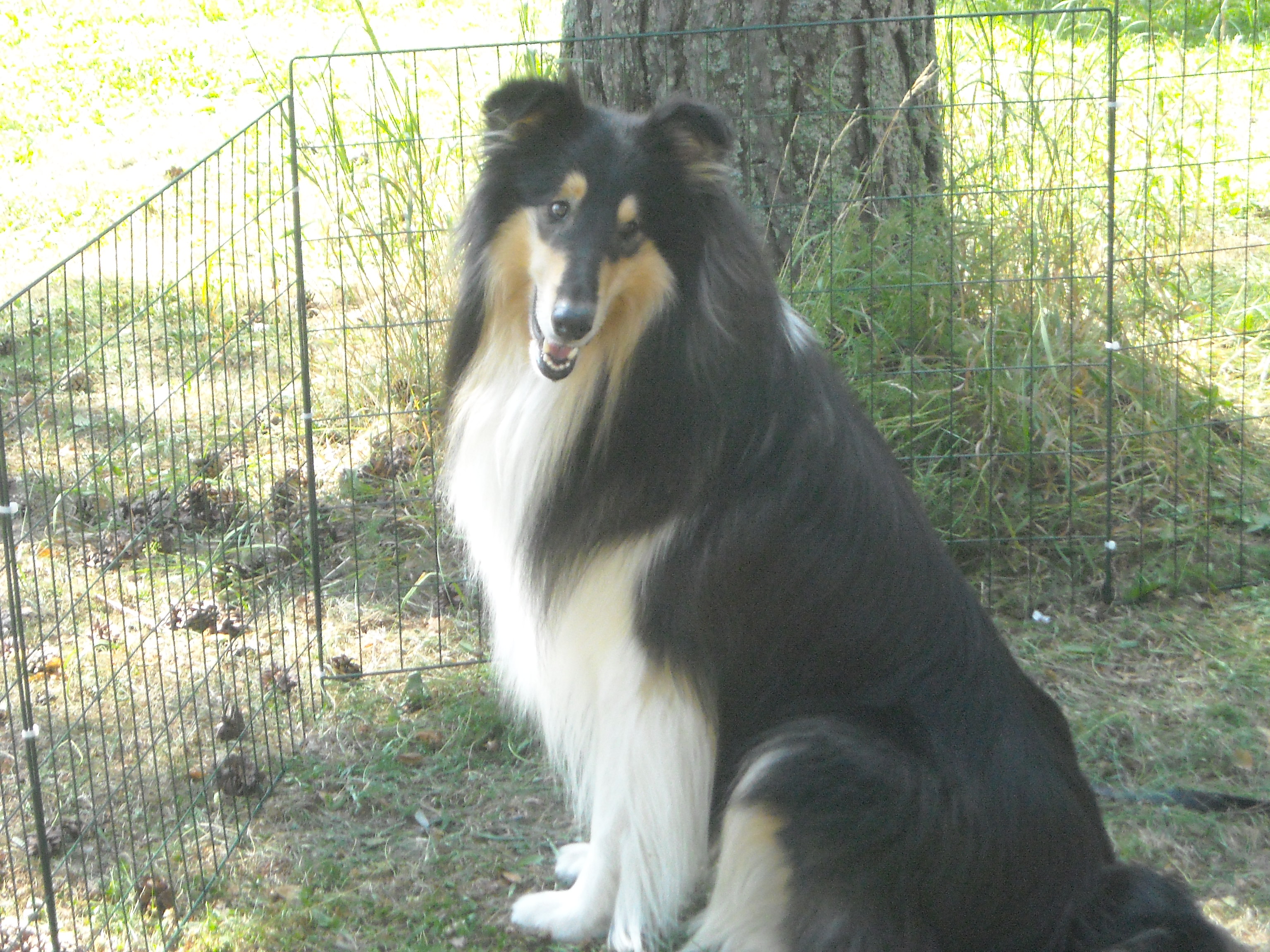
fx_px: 3852
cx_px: 635
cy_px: 476
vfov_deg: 14.1
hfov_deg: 18.7
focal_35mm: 105
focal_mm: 17.1
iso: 436
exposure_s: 1/250
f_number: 4.7
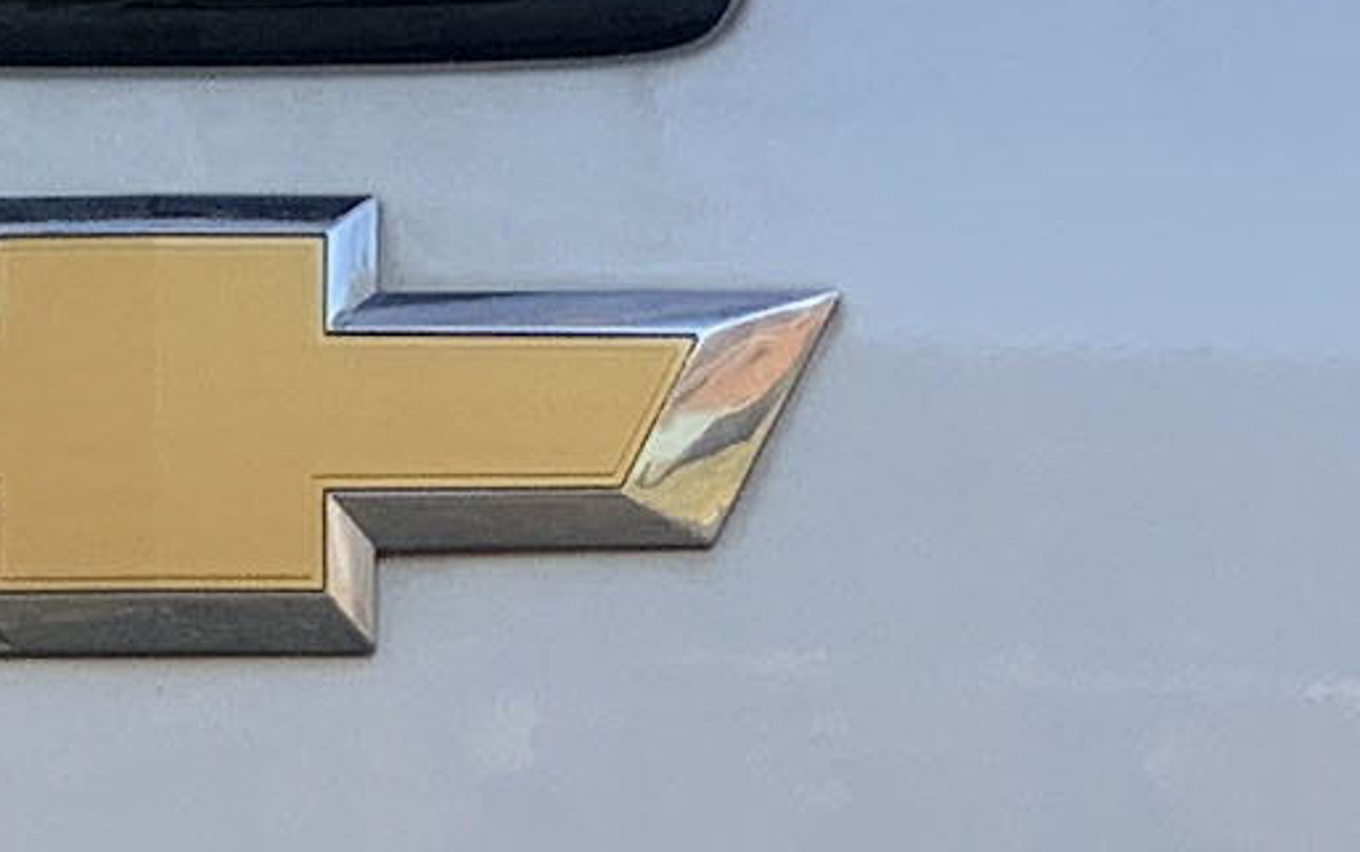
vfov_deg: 5.8
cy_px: 2188
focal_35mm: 216
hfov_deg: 9.7
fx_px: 8011
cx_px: 217
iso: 25
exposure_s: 1/317
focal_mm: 4.25
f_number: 1.8
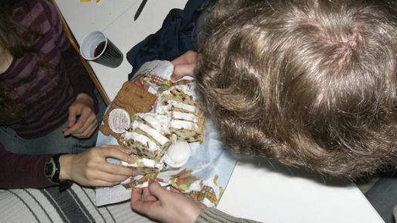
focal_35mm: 51
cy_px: 62
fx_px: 537
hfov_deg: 40.5
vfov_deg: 23.3
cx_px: 223
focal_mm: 6.3
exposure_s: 1/60
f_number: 3.1
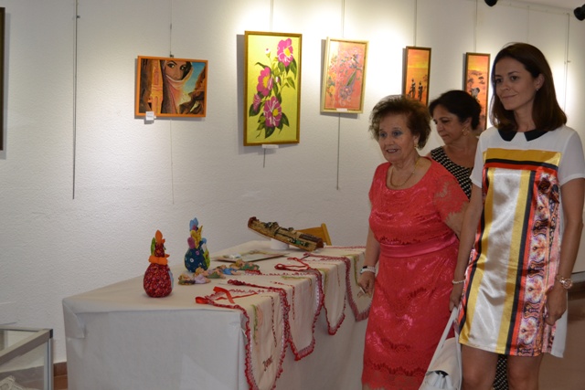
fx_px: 926
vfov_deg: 23.8
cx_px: 292
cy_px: 195
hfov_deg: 35.0
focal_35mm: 57
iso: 450
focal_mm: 38
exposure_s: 1/60
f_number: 4.8
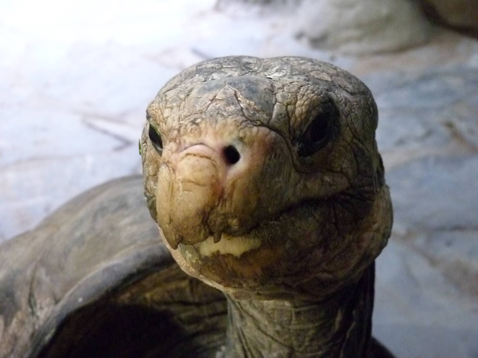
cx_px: 239
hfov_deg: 31.7
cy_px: 179
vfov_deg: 24.0
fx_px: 842
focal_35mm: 61
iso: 1600
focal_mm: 11
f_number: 3.3
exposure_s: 1/80
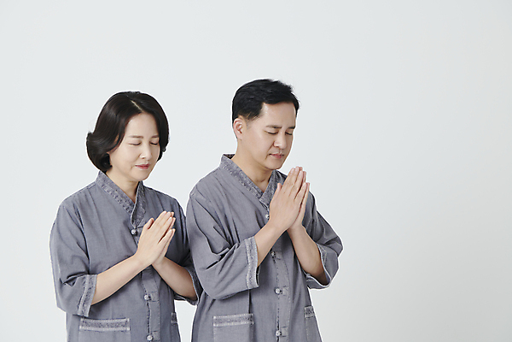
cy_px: 171
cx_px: 256
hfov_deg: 28.8
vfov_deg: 19.5
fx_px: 995
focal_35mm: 70
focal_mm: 70
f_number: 11
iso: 80
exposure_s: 1/125
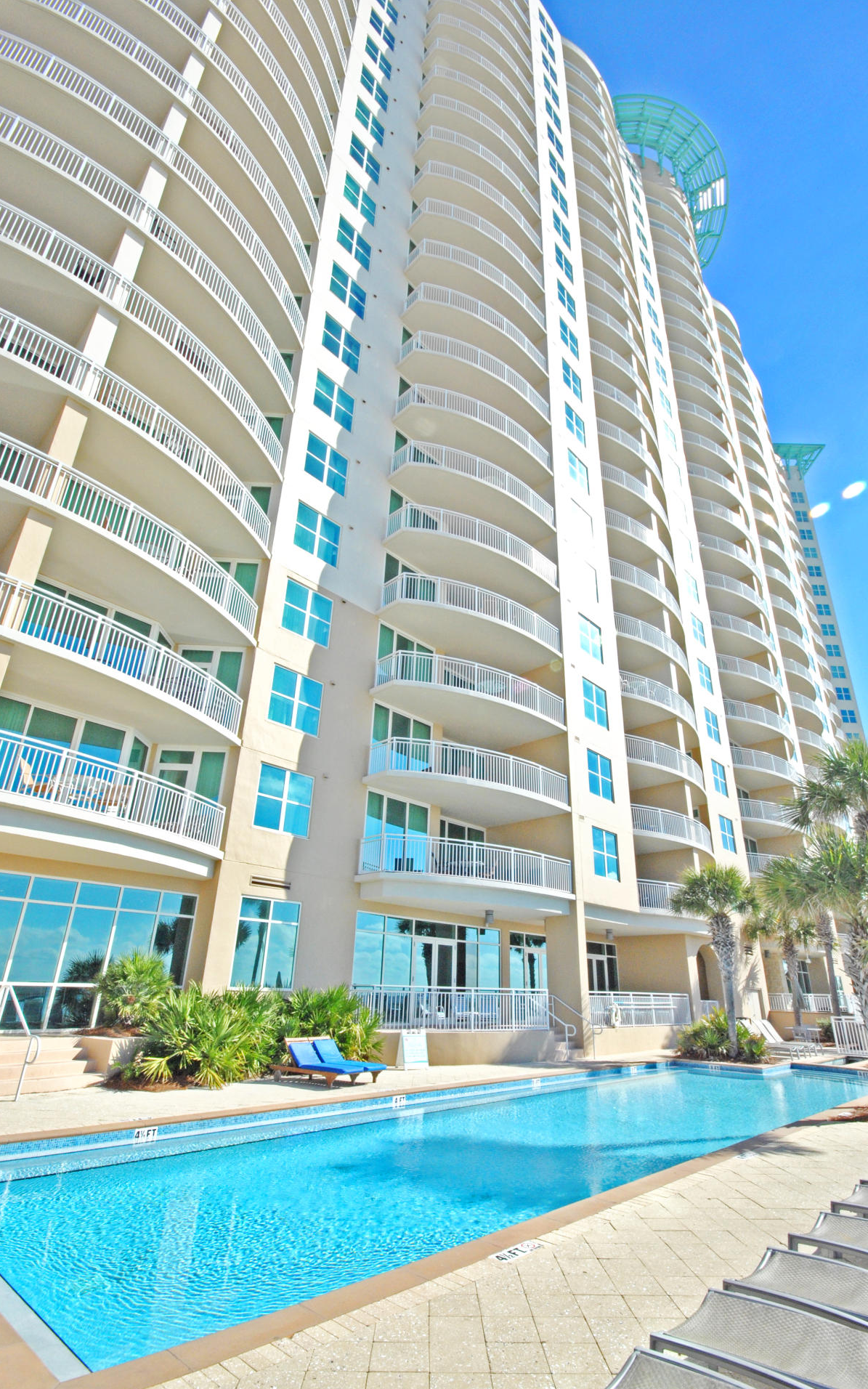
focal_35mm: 16
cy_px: 725
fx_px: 606
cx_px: 447
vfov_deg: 97.8
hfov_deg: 71.2
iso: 400
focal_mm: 10
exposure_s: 1/160
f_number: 16
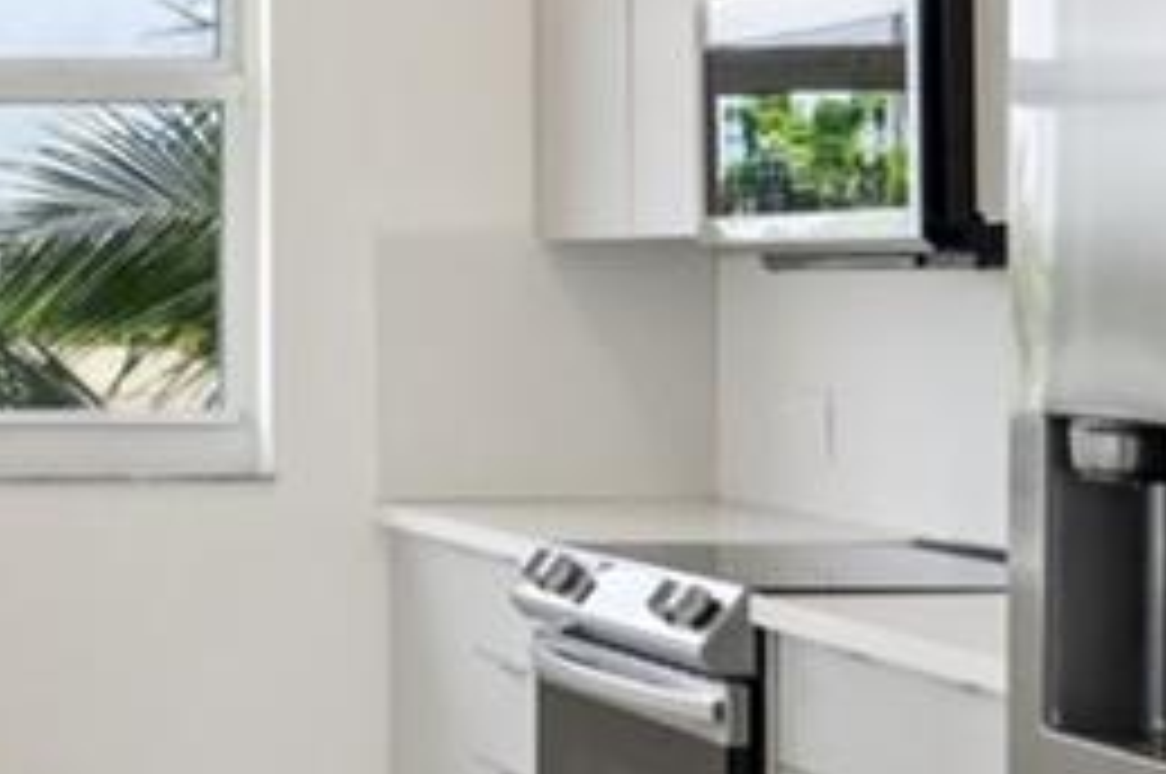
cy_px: 405
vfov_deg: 13.8
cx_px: -518
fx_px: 3202
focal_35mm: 99
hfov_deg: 18.6
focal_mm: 16
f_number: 9
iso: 200
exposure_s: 1/80
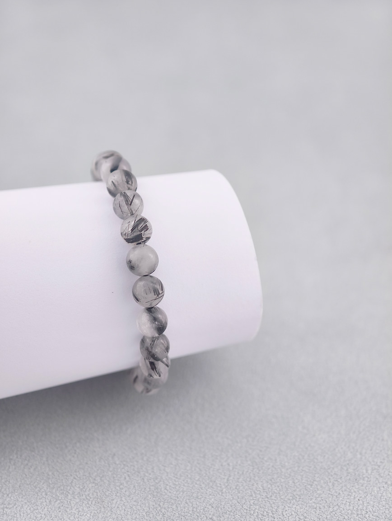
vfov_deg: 23.0
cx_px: 196
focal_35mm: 85
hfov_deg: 17.4
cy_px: 260
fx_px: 1280
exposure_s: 1/160
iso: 125
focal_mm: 22.48
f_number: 2.67
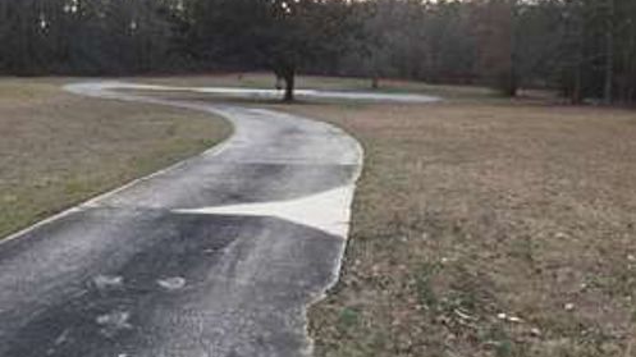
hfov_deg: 58.0
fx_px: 573
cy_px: 173
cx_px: 319
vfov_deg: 34.6
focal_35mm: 34
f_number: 2.4
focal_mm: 3.3
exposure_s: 1/60
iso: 25
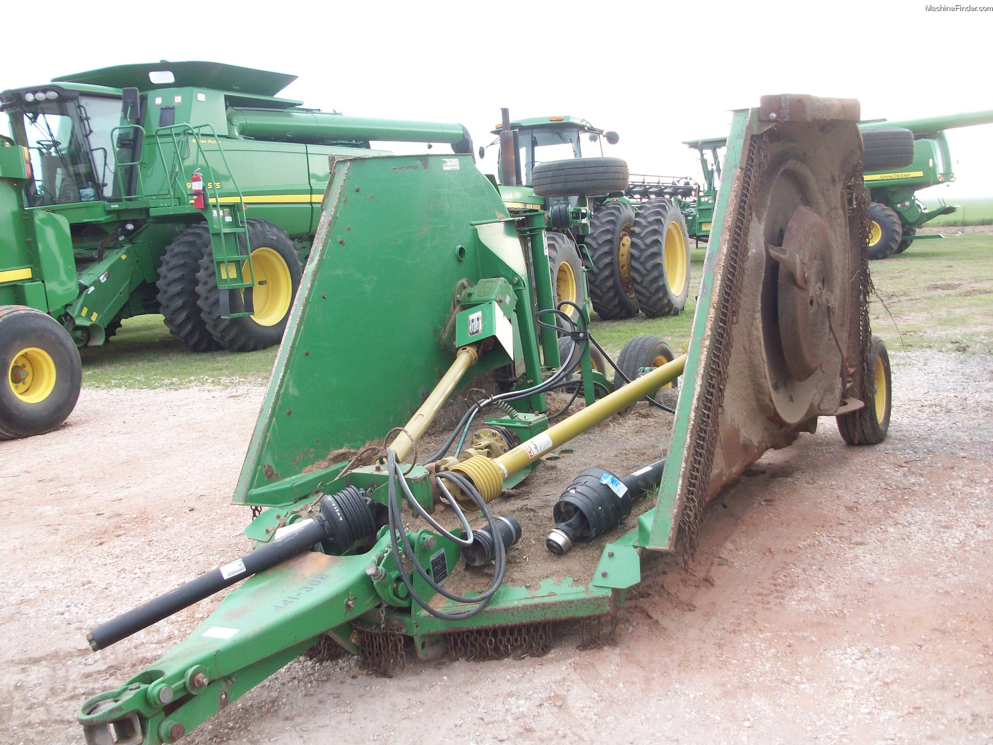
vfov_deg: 41.8
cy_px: 372
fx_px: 975
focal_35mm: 34
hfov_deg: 54.0
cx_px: 496
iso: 64
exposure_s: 1/142
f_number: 2.8
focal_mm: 5.7
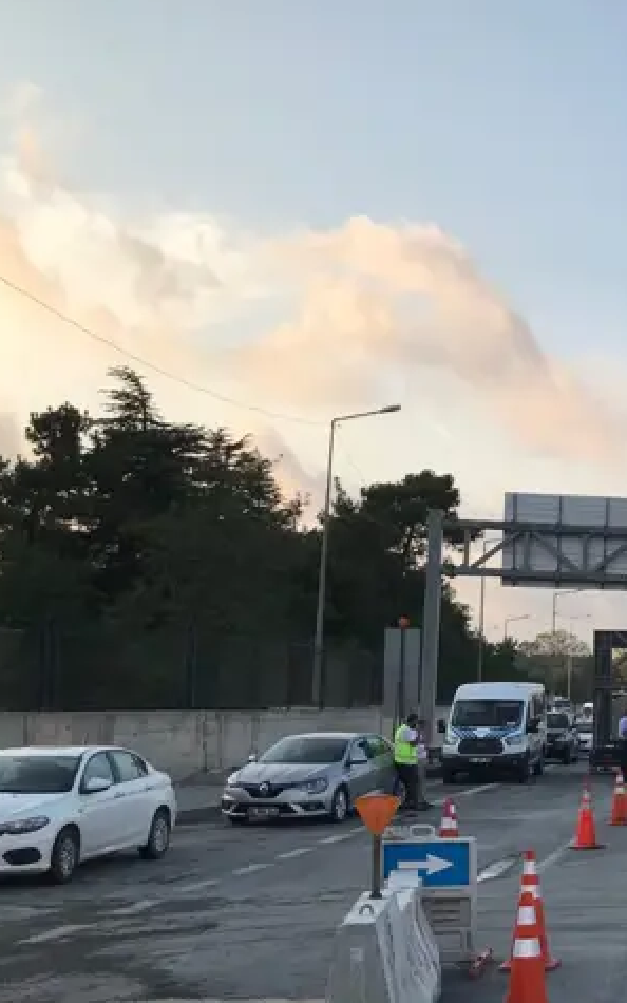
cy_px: 627
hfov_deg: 20.5
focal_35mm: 55
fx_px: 1503
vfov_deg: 36.7
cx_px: 908
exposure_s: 1/879
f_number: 1.8
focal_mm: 3.99
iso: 20
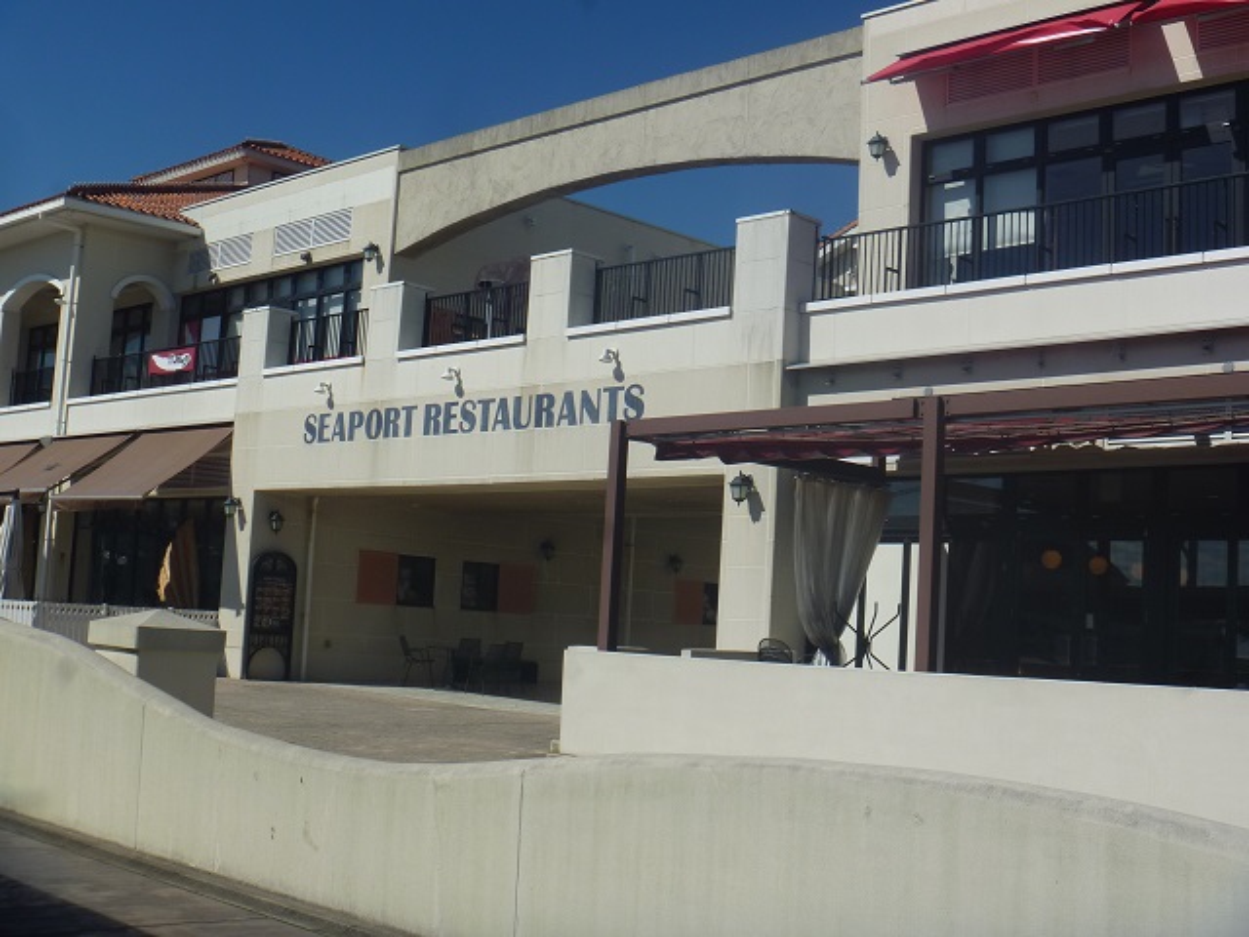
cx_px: 624
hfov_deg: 42.9
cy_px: 468
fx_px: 1588
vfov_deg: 32.9
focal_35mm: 44
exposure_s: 1/640
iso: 80
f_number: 6.3
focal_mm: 7.8
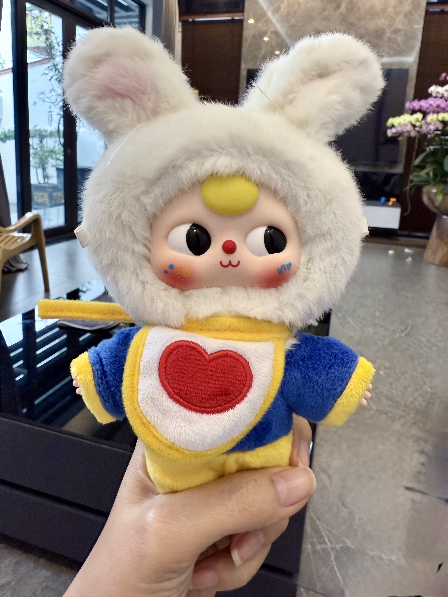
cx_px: 224
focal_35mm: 24
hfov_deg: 56.8
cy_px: 298
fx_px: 414
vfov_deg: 71.6
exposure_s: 1/50
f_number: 2.2
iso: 200
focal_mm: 2.22
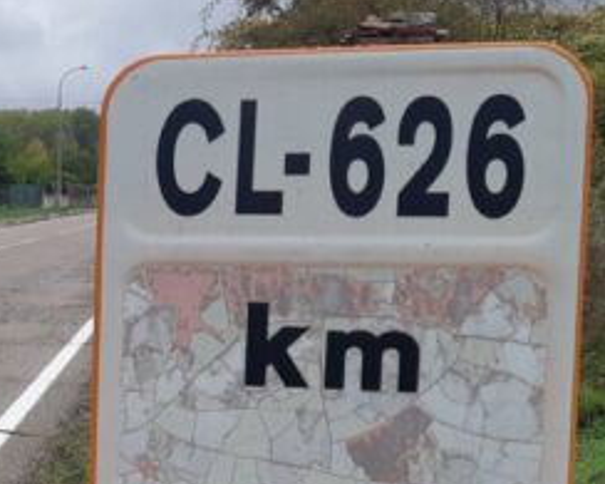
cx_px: -238
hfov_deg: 21.0
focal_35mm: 80
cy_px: 382
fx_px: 1432
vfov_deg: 19.0
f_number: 1.7
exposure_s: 1/514
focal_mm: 3.93
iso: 40
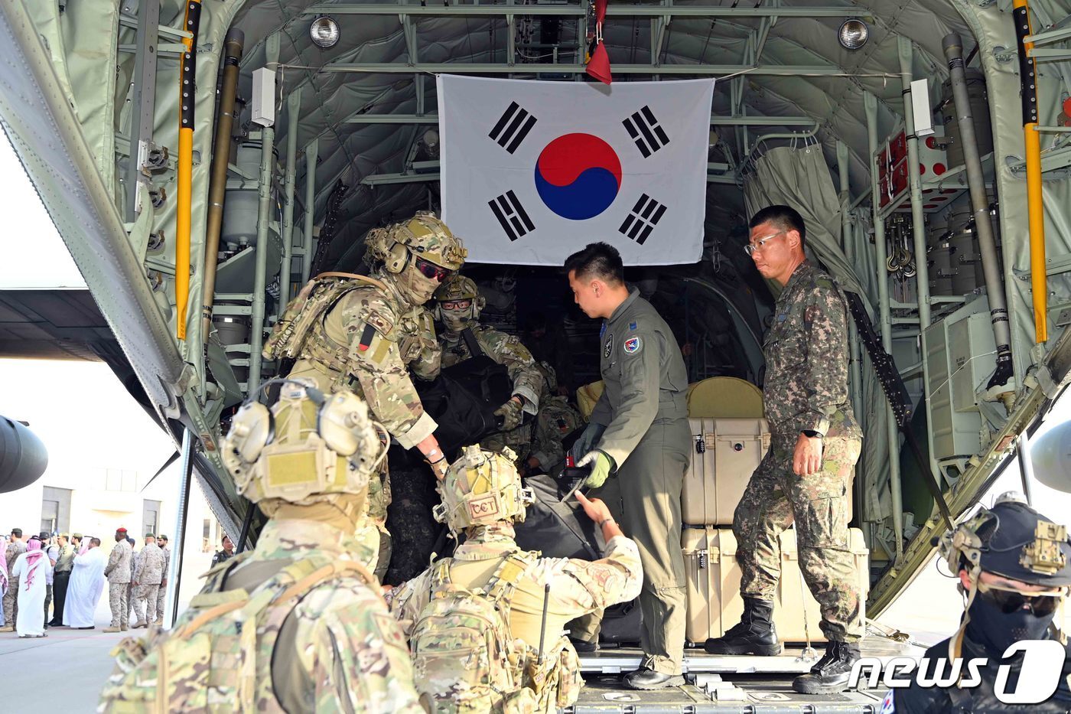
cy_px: 357
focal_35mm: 38
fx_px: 1130
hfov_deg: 50.7
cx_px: 536
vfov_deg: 35.0
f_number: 5.6
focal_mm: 38
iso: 200
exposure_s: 1/125
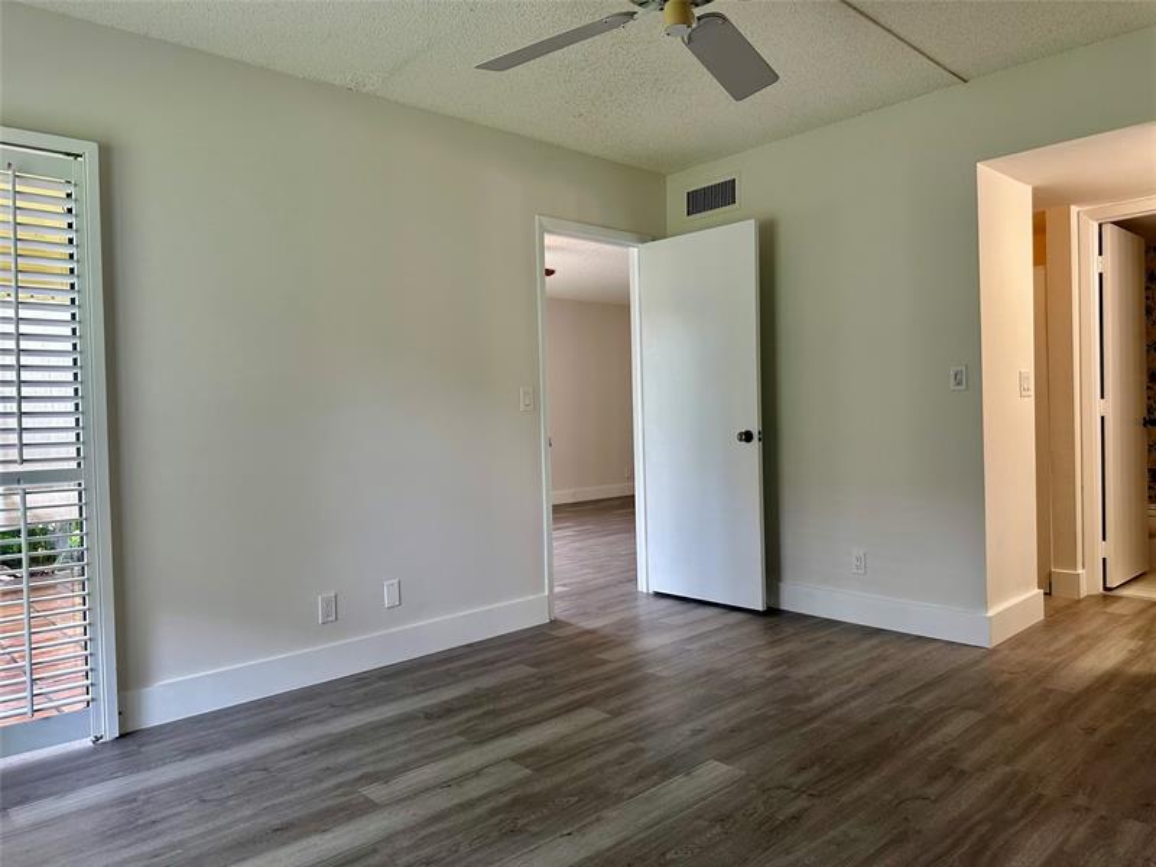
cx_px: 578
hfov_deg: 71.6
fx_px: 801
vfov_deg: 56.8
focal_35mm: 24
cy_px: 434
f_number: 1.78
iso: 125
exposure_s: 1/120
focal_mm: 6.86
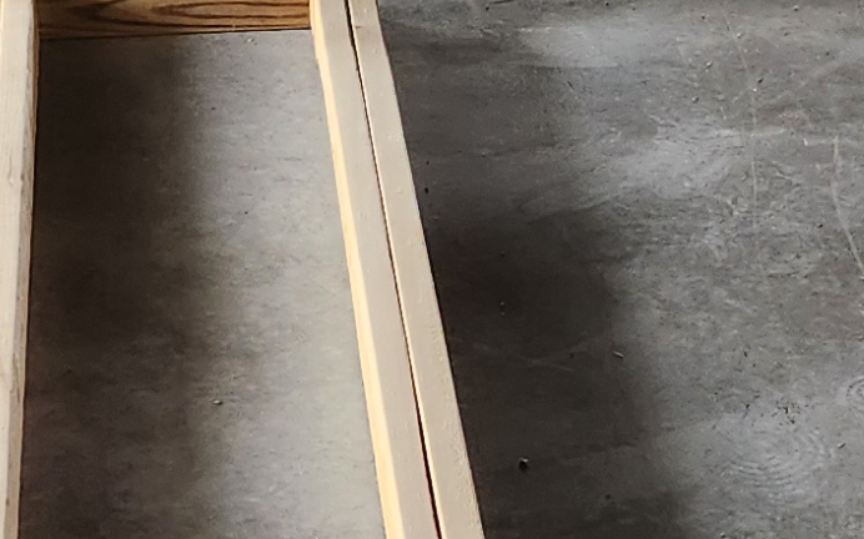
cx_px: 417
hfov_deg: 14.8
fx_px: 3319
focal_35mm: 141
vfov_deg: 9.3
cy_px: 273
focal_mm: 5.4
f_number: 1.8
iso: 200
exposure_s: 1/180
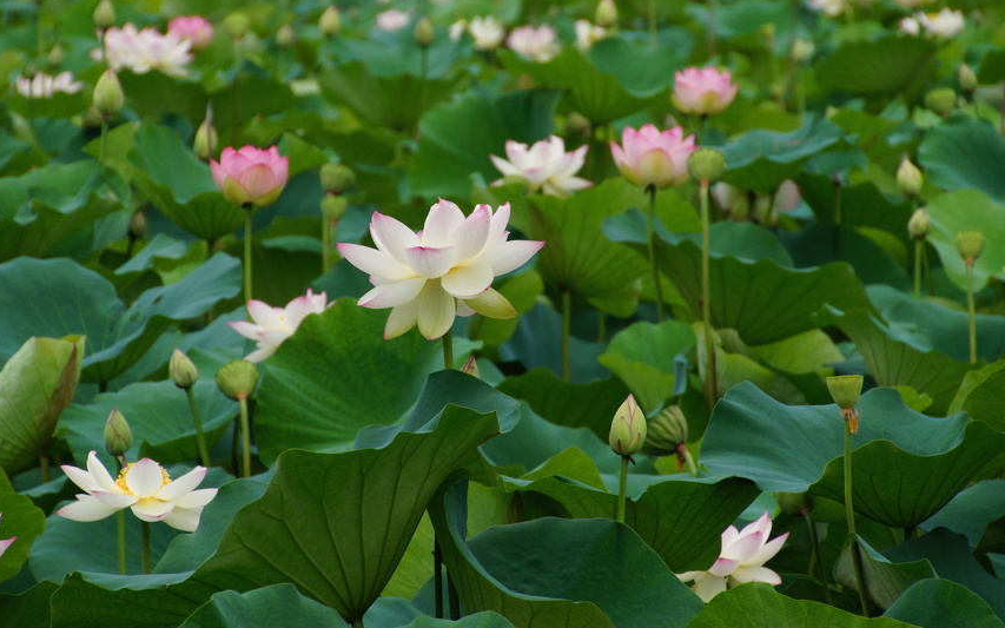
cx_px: 477
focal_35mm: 330
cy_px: 265
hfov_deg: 6.4
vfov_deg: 4.0
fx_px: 9038
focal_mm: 180
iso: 400
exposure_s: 1/320
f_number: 6.3
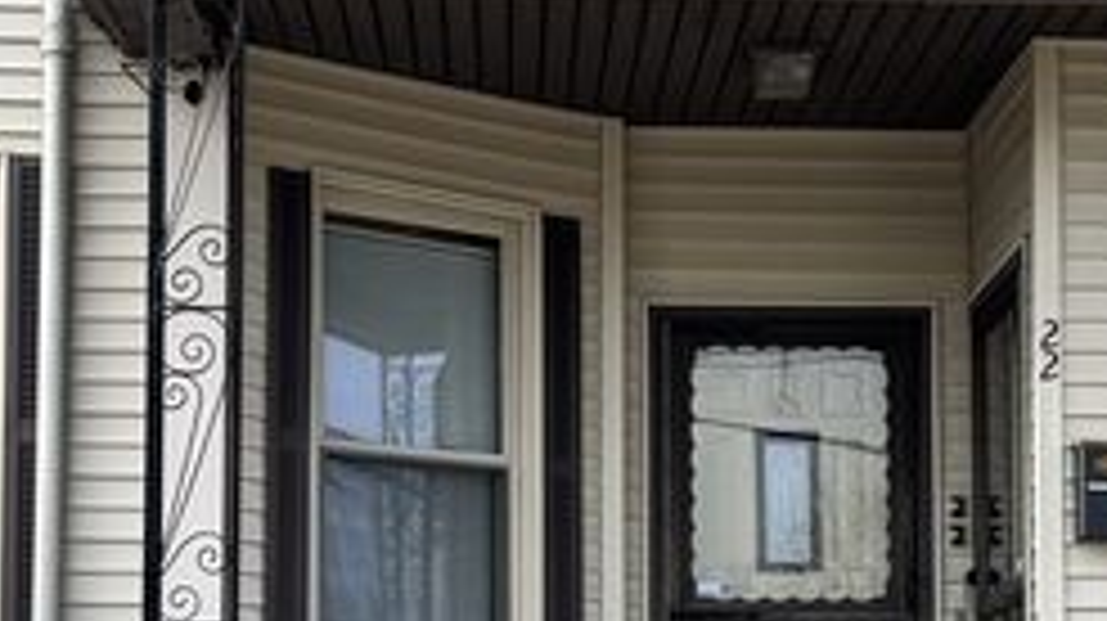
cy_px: 578
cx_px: 716
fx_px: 2728
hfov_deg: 22.9
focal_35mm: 93
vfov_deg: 12.9
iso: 80
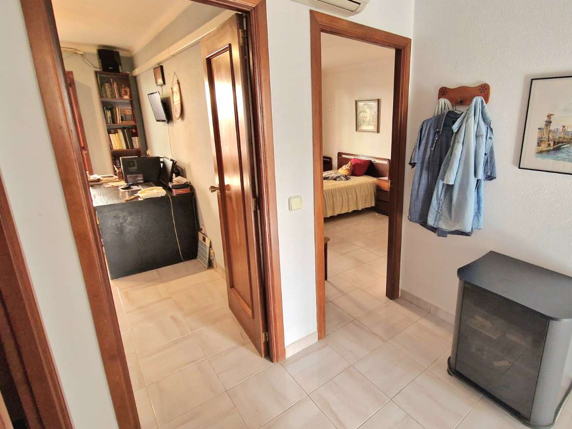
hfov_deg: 89.2
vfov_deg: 74.7
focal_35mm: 17
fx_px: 281
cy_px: 203
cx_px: 359
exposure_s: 1/50
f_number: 2.2
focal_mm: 2.2
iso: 400
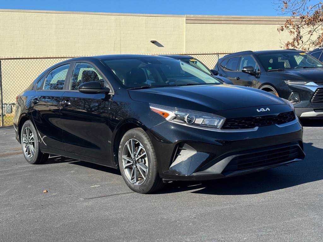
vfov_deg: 30.3
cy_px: 121
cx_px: 162
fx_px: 448
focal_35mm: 48
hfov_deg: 39.7
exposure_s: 1/2717
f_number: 1.78
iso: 64
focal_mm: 6.76
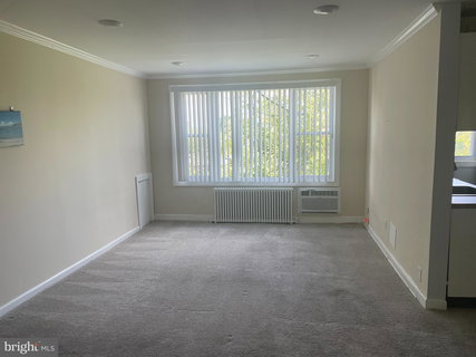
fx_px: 357
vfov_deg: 53.0
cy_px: 178
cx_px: 238
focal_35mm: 26
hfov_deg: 67.3
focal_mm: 4.2
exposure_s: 1/121
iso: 50
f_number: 1.6
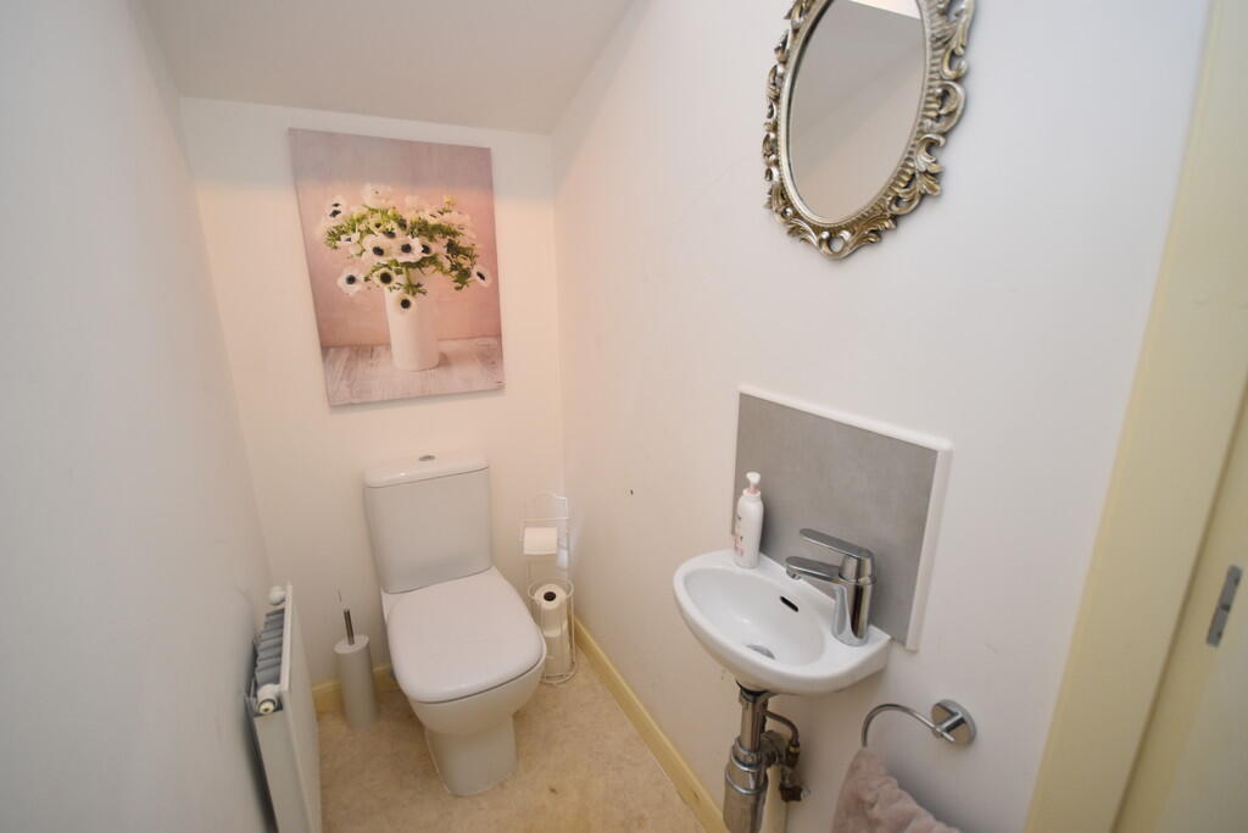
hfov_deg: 100.4
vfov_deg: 77.3
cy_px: 416
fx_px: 520
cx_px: 624
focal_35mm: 15
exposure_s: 1/125
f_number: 4
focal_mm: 10
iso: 400
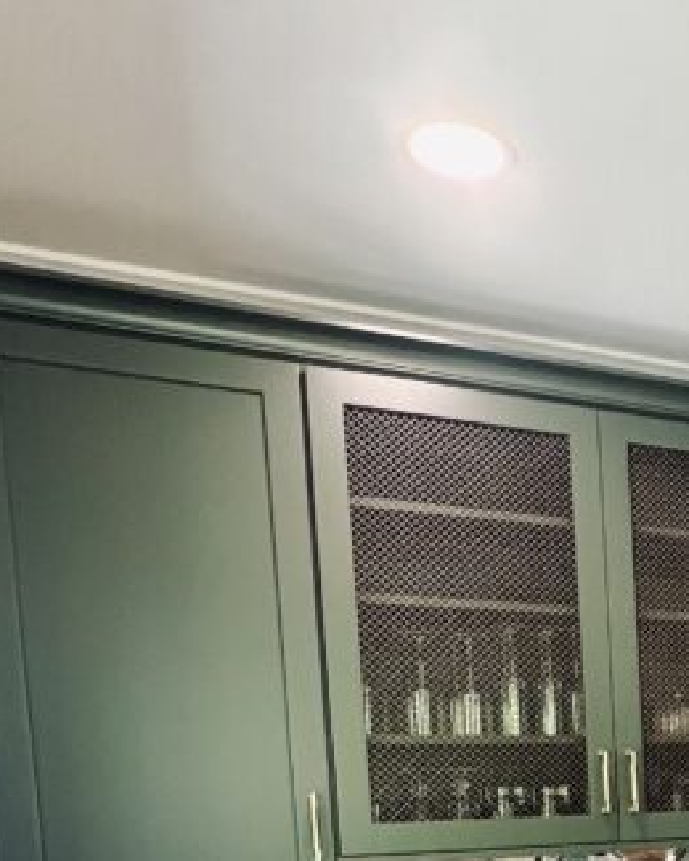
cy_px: 882
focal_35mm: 40
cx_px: 920
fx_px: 1020
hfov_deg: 29.3
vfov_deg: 39.7
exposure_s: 1/60
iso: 250
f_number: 1.8
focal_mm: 1.57
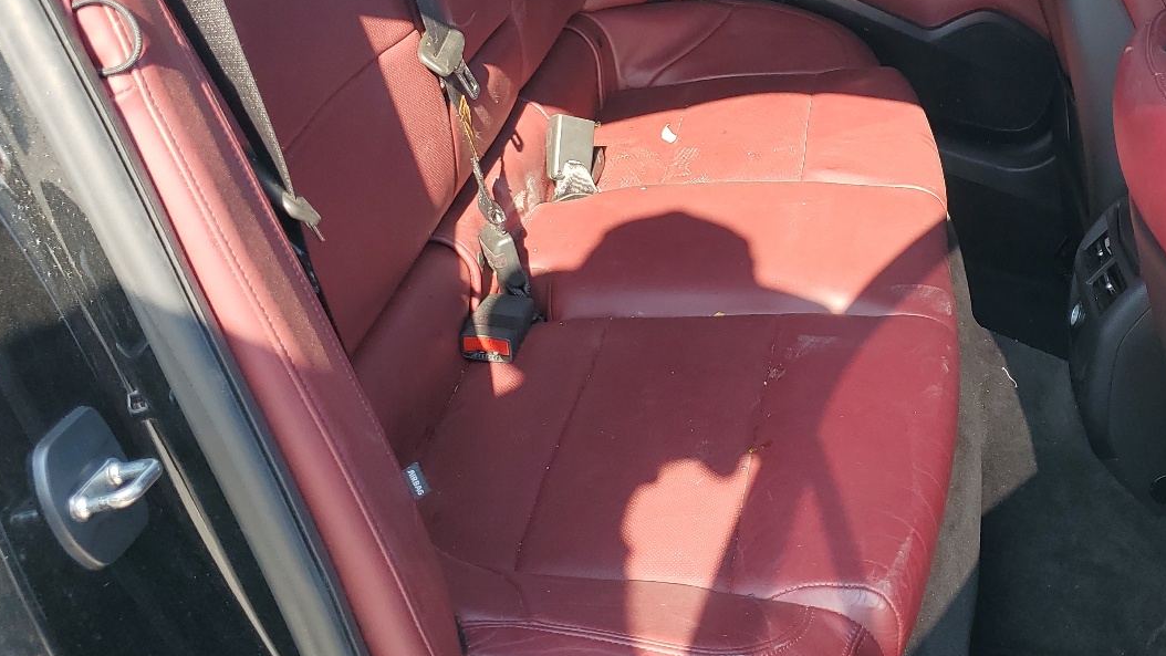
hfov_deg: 46.8
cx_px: 753
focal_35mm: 43
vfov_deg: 27.0
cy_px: 107
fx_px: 1330
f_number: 1.5
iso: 50
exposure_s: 1/357
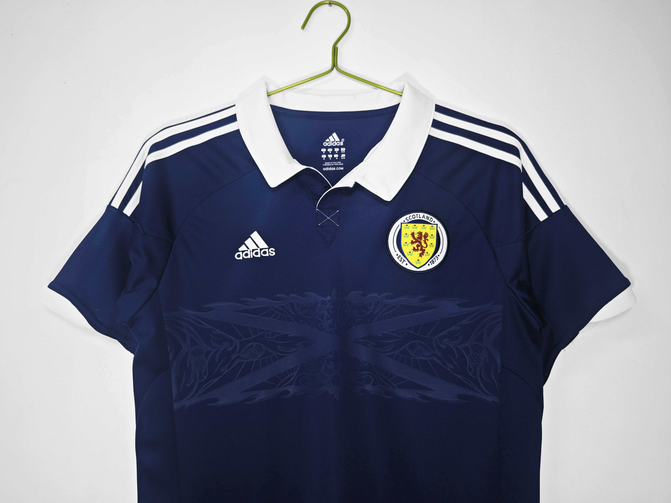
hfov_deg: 73.9
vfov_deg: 58.9
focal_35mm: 23
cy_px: 252
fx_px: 446
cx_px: 336
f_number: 1.75
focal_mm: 8.67
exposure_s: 1/100
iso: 120
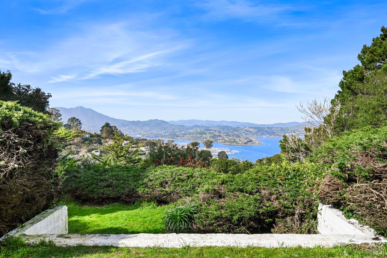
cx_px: 194
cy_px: 129
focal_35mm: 30
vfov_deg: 43.6
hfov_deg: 61.9
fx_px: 322
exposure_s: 1/1250
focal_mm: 30
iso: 800
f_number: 10
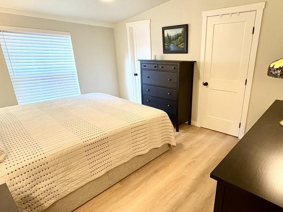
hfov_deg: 77.9
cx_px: 173
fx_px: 172
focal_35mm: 21
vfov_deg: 63.4
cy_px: 110
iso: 500
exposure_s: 1/60
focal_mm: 2.22
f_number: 2.2
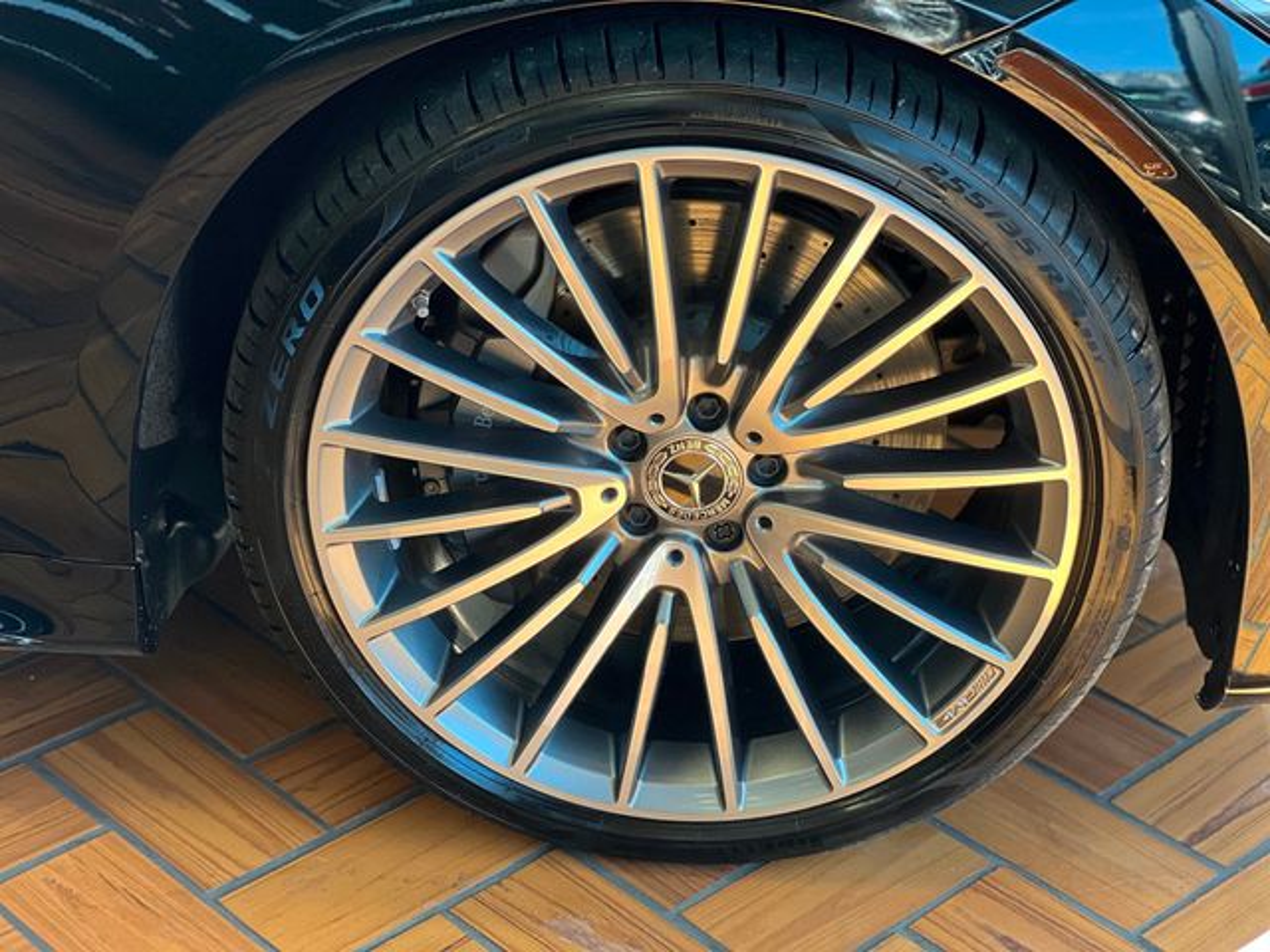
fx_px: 2825
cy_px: 476
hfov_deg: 25.3
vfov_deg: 19.1
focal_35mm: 77
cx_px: 635
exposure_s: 1/121
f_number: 2.8
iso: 200
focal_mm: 9
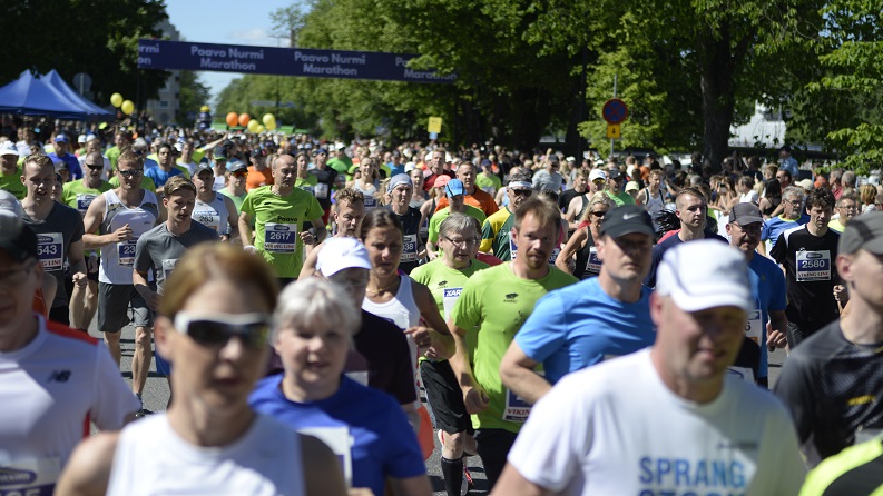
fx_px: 1733
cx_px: 442
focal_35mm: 74
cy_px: 245
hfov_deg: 28.6
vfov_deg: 16.3
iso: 100
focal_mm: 70
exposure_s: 1/1600
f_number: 2.8
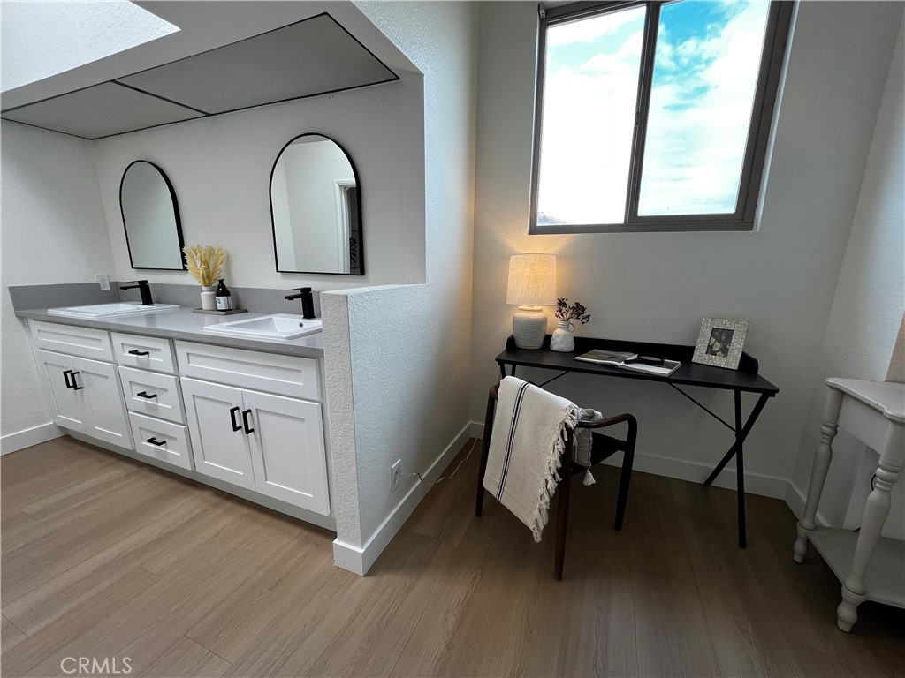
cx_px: 452
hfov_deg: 106.2
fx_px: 340
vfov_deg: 89.9
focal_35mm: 13
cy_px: 339
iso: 64
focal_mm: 1.57
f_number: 1.8
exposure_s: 1/120
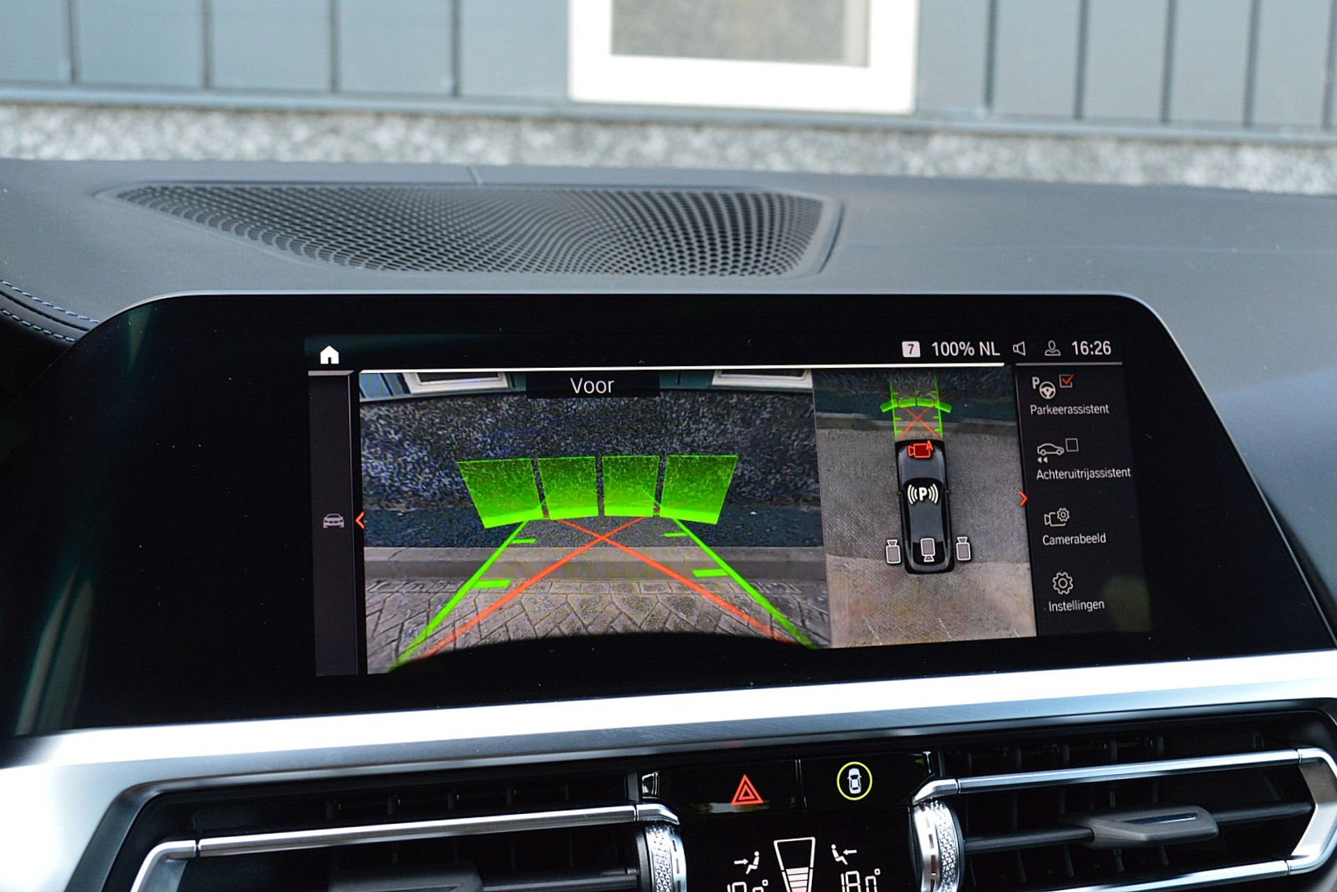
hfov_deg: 47.9
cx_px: 668
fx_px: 1504
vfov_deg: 33.0
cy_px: 446
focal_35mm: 40
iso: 800
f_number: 8
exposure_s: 1/60
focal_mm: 27
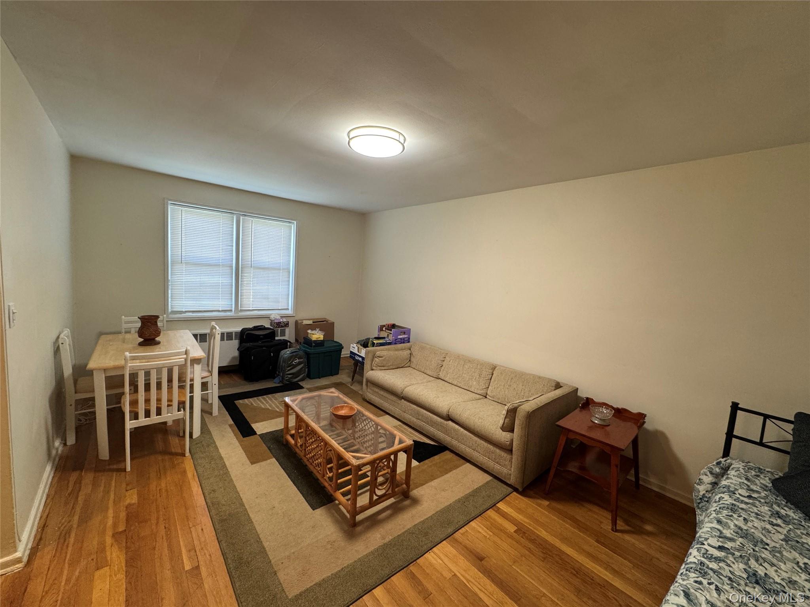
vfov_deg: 85.7
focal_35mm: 14
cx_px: 405
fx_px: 328
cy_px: 304
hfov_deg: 102.1
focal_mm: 2.22
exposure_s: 1/60
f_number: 2.2
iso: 200
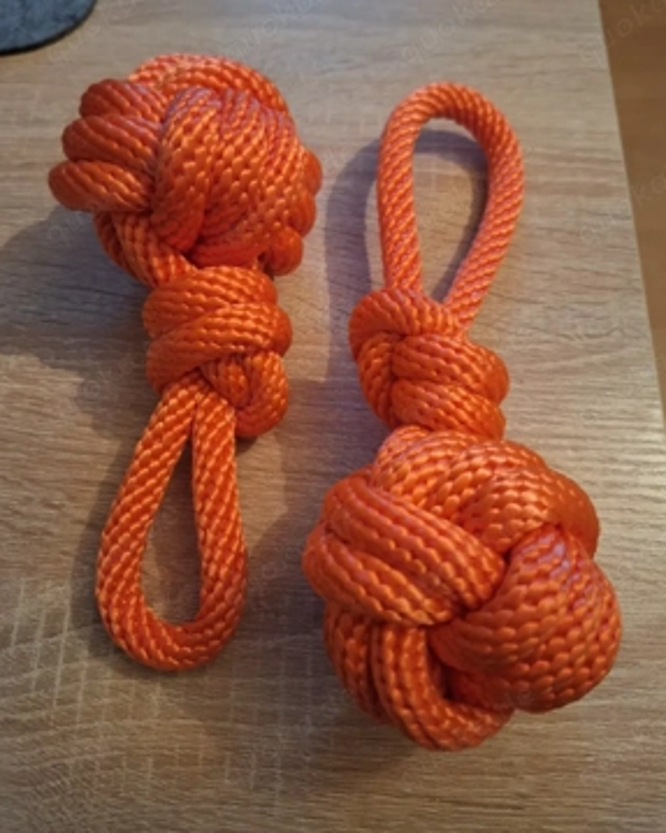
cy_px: 399
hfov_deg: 56.8
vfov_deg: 68.1
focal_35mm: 25
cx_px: 339
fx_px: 616
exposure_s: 1/20
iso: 640
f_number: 1.8
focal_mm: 5.54
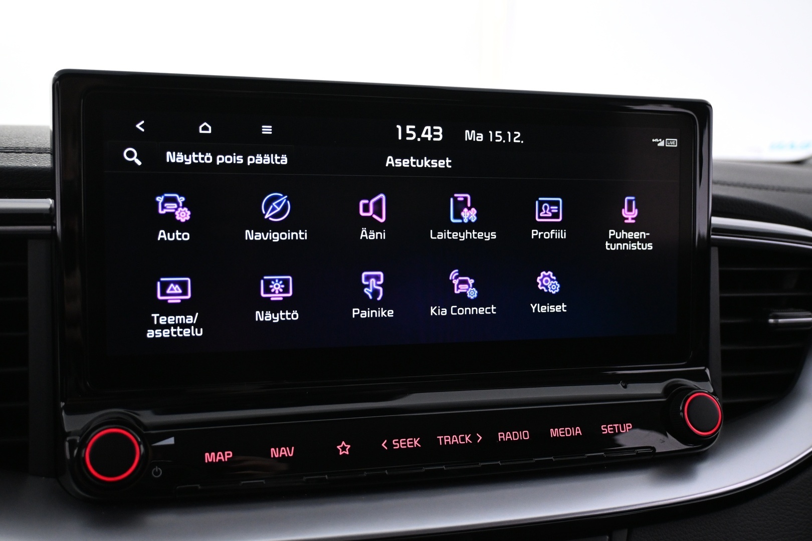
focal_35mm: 38
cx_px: 406
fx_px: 846
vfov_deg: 35.5
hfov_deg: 51.3
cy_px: 270
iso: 2000
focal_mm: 25
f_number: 4.2
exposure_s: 1/40
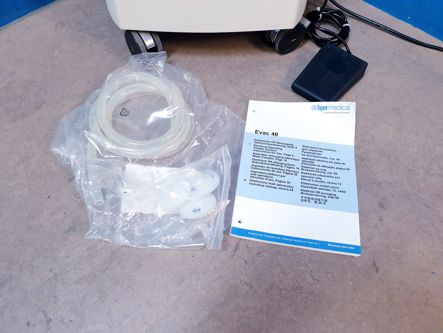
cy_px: 166
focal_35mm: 26
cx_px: 222
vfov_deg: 53.1
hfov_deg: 67.3
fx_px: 333
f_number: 2.4
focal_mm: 4.3
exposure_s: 1/50
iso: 200
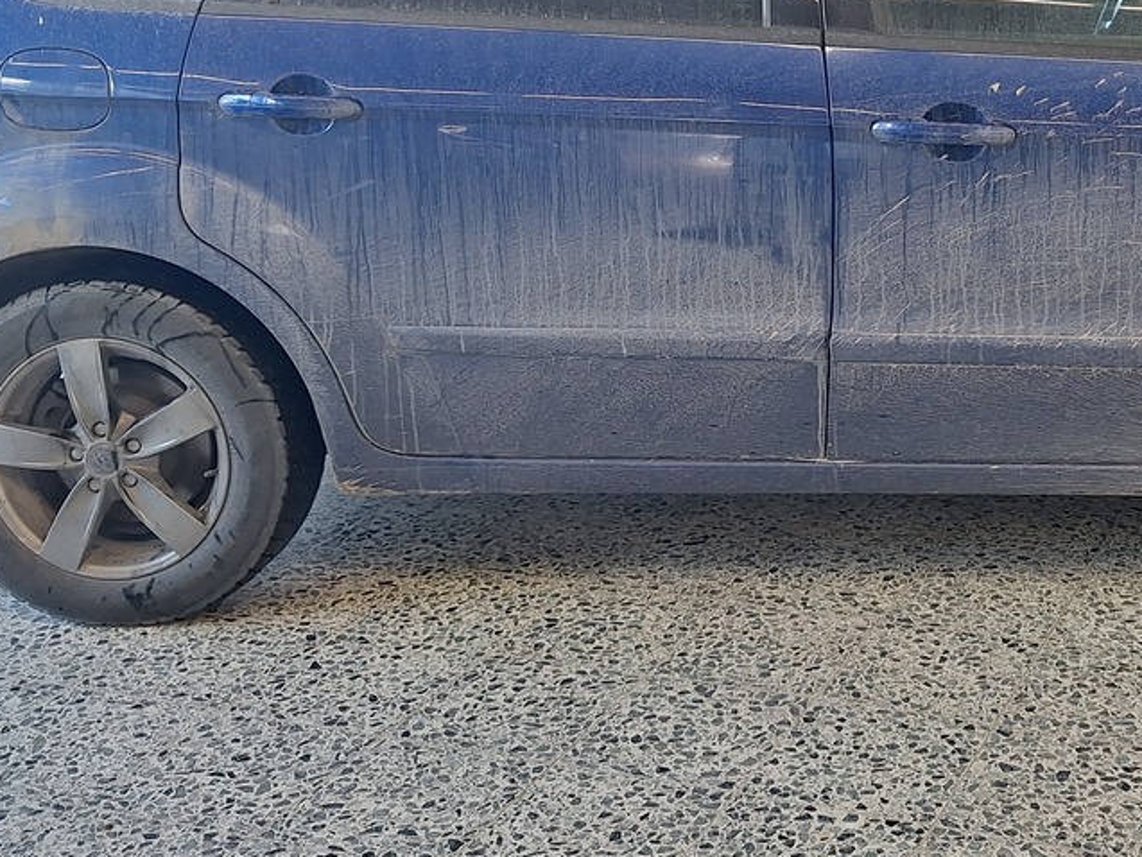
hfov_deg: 35.5
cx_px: 923
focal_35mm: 52
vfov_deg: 27.4
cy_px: 156
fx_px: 1716
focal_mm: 5.54
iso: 50
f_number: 1.8
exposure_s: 1/100
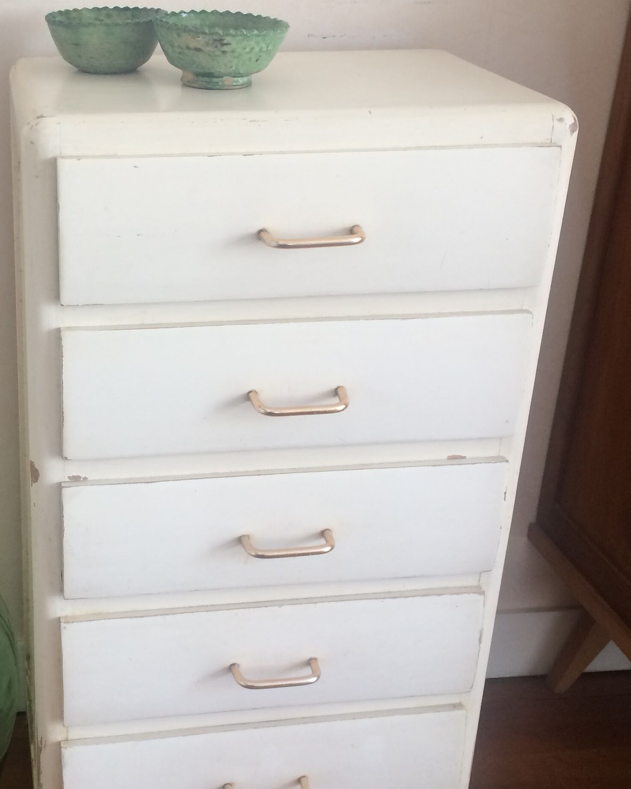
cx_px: 137
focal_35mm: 50
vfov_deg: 37.3
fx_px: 1167
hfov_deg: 29.6
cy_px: 386
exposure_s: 1/33
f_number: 2.2
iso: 40
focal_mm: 4.15
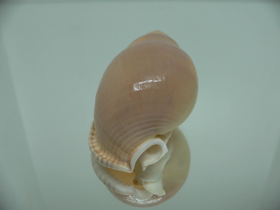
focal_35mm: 35
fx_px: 283
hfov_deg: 52.6
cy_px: 105
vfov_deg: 40.7
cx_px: 140
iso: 100
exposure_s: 1/60
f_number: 2.8
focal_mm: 4.6
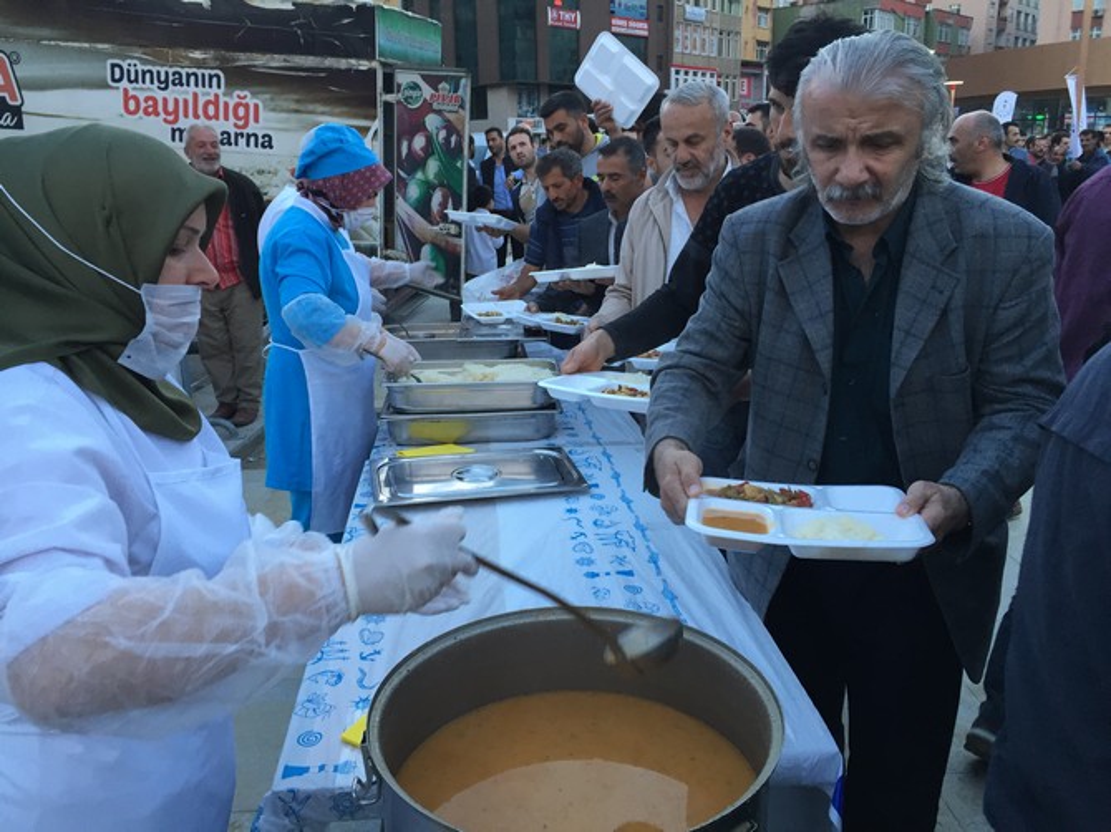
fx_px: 930
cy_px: 416
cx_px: 556
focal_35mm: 29
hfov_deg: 61.7
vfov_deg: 48.2
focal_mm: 4.15
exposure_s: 1/33
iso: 50
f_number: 2.2
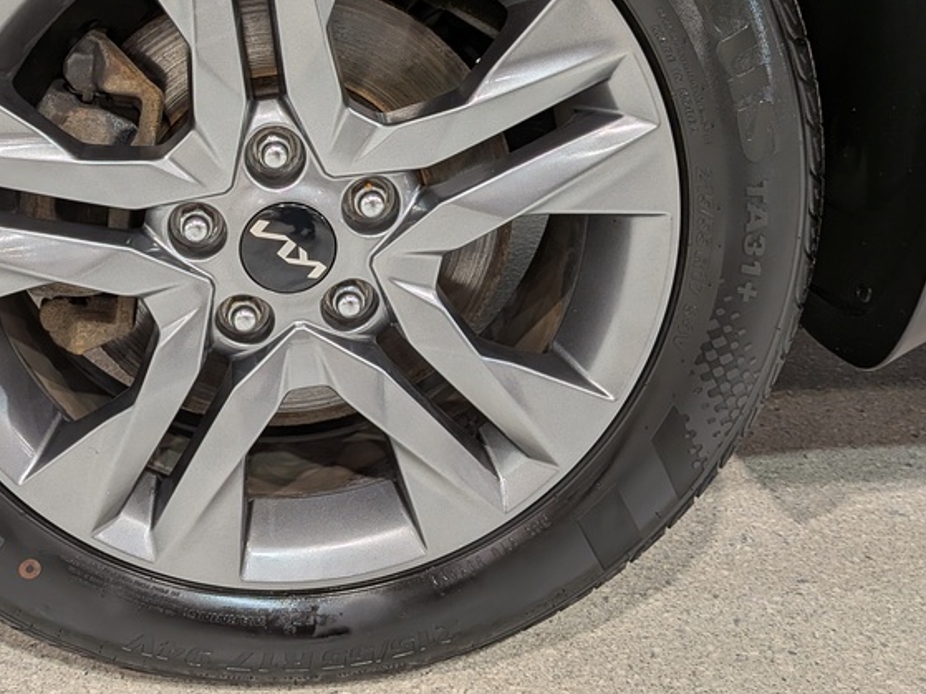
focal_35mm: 44
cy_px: 199
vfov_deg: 32.4
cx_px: 277
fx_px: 1177
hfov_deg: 42.1
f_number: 1.7
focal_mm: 4.53
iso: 28
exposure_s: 1/186
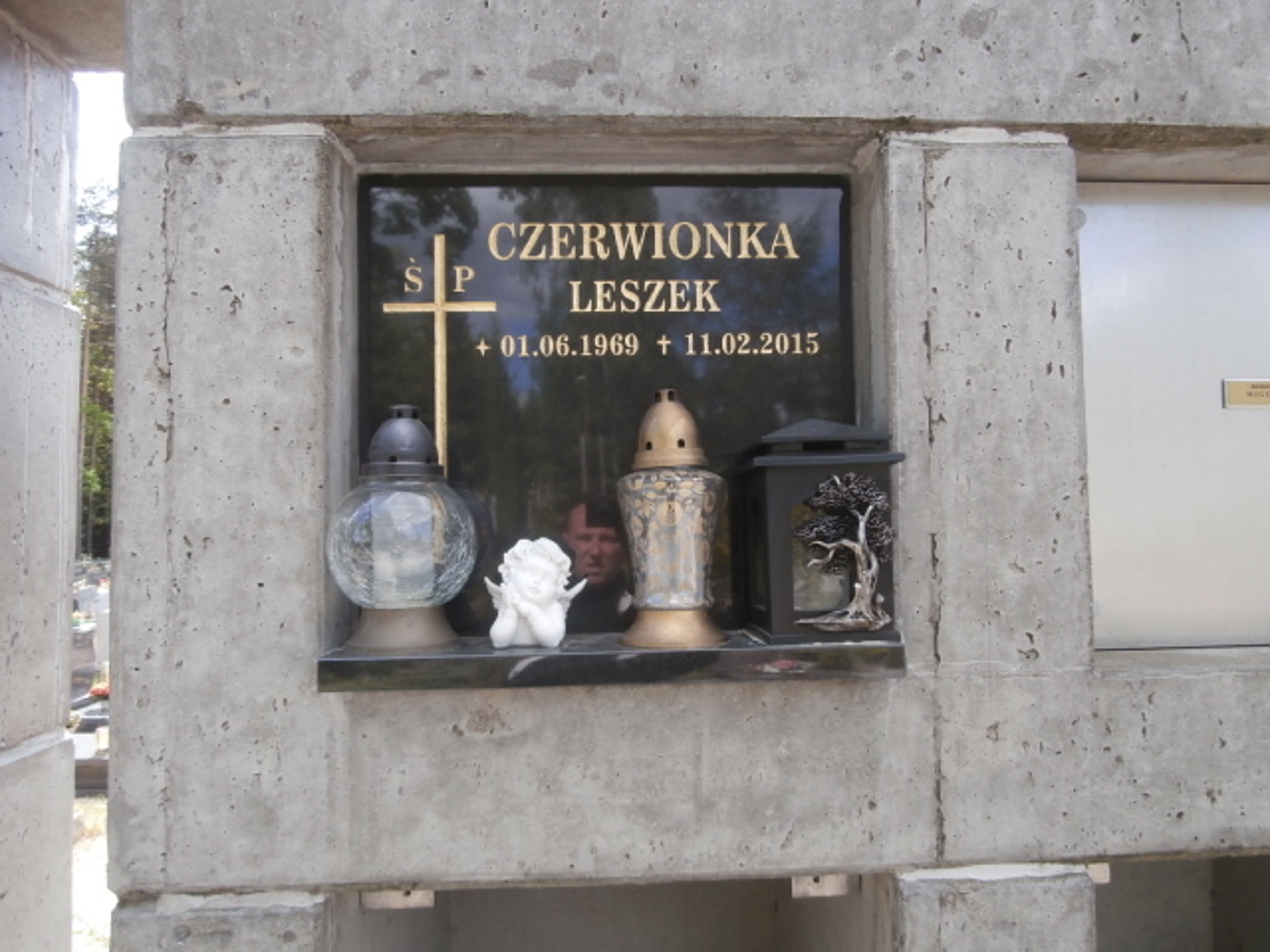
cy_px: 476
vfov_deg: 56.8
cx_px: 635
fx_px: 881
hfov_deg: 71.6
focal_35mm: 24
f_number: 3
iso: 100
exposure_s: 1/250
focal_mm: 4.2
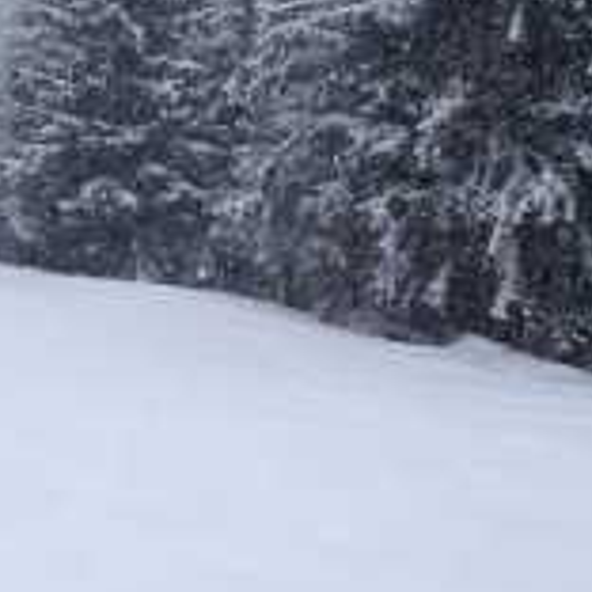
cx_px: -167
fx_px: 1838
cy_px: 49
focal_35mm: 95
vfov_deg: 18.0
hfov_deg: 17.2
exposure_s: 1/497
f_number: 2.4
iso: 64
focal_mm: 4.28
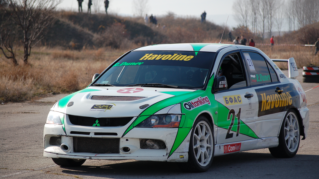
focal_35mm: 173
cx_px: 160
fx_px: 1463
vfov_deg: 7.0
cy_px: 93
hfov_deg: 12.4
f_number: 4.8
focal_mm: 110
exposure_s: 1/1000
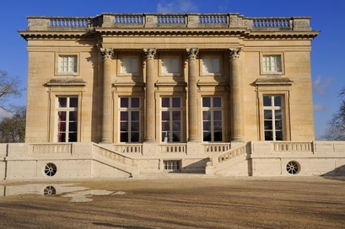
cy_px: 115
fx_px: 354
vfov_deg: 35.9
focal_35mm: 37
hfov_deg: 51.9
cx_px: 171
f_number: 18
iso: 200
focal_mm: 36
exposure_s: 1/160
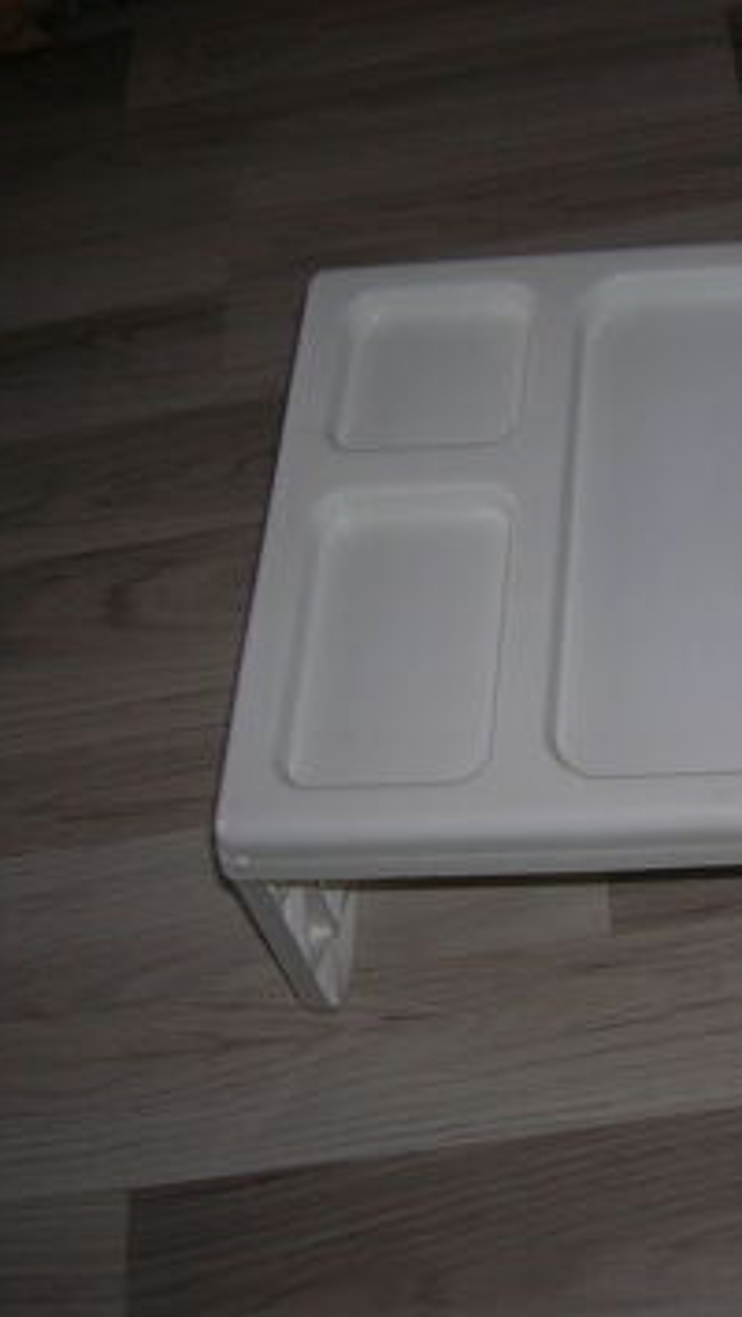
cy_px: 655
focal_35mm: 50
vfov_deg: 41.3
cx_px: 794
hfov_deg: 22.7
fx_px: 1747
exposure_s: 1/60.1
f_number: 2.9
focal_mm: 5.7
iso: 50
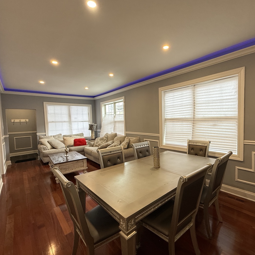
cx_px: 144
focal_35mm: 17
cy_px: 128
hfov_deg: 83.5
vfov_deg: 84.0
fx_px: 142
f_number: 2.2
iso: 125
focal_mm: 2.22
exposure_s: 1/120
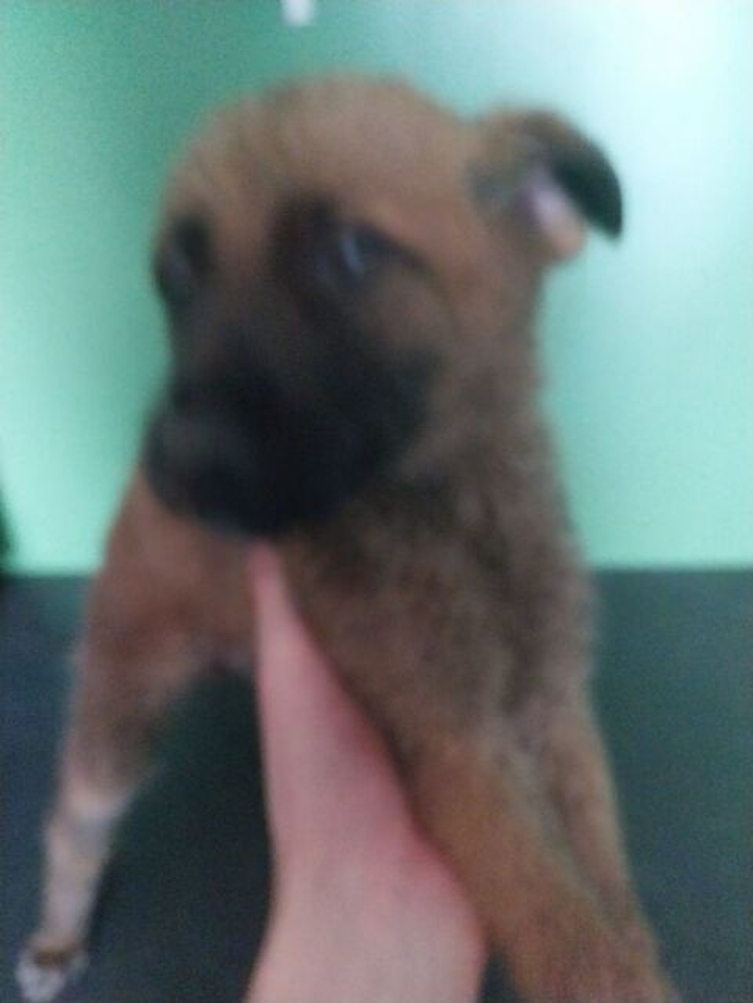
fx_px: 754
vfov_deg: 67.3
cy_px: 502
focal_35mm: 26
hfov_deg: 53.1
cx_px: 376
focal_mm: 4
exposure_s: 1/9
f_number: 1.8
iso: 1600
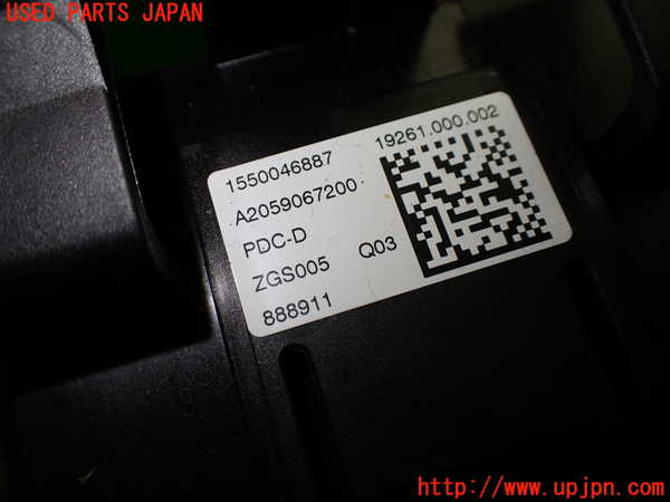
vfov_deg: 46.8
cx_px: 335
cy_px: 251
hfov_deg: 60.0
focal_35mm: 30
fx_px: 581
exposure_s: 1/160
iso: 100
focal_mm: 5.4
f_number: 3.2
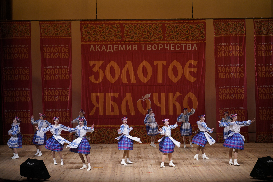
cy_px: 91
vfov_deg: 16.7
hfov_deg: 24.8
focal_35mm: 82
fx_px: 622
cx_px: 136
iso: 2000
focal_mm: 82
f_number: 2.8
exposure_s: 1/400
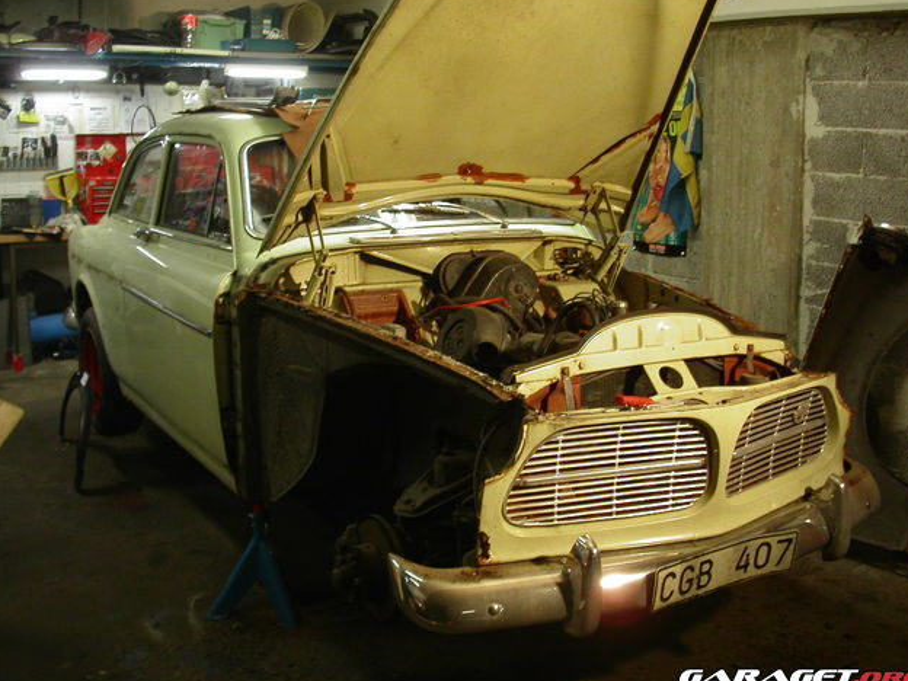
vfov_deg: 36.8
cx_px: 463
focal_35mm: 39
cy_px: 342
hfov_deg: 47.9
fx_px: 1023
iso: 200
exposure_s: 1/15
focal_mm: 7.8
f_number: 2.8
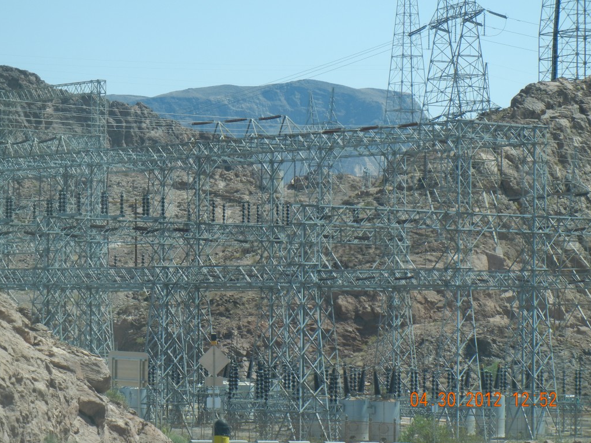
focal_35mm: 134
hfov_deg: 14.7
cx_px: 296
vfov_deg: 11.1
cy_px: 223
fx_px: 2288
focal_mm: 24
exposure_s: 1/560
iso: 160
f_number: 4.6
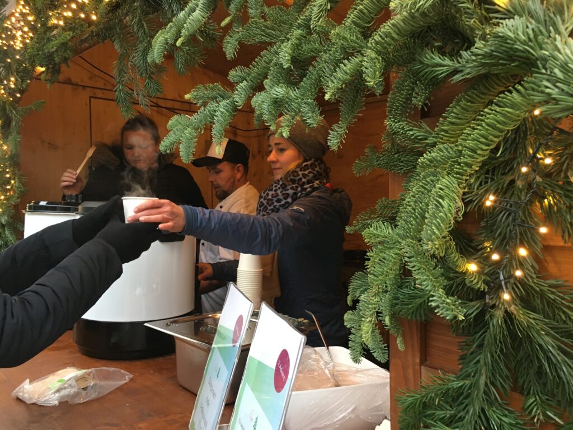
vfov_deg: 48.2
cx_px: 286
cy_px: 215
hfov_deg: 61.7
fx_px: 480
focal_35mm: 29
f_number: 2.2
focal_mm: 4.15
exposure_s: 1/33
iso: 160
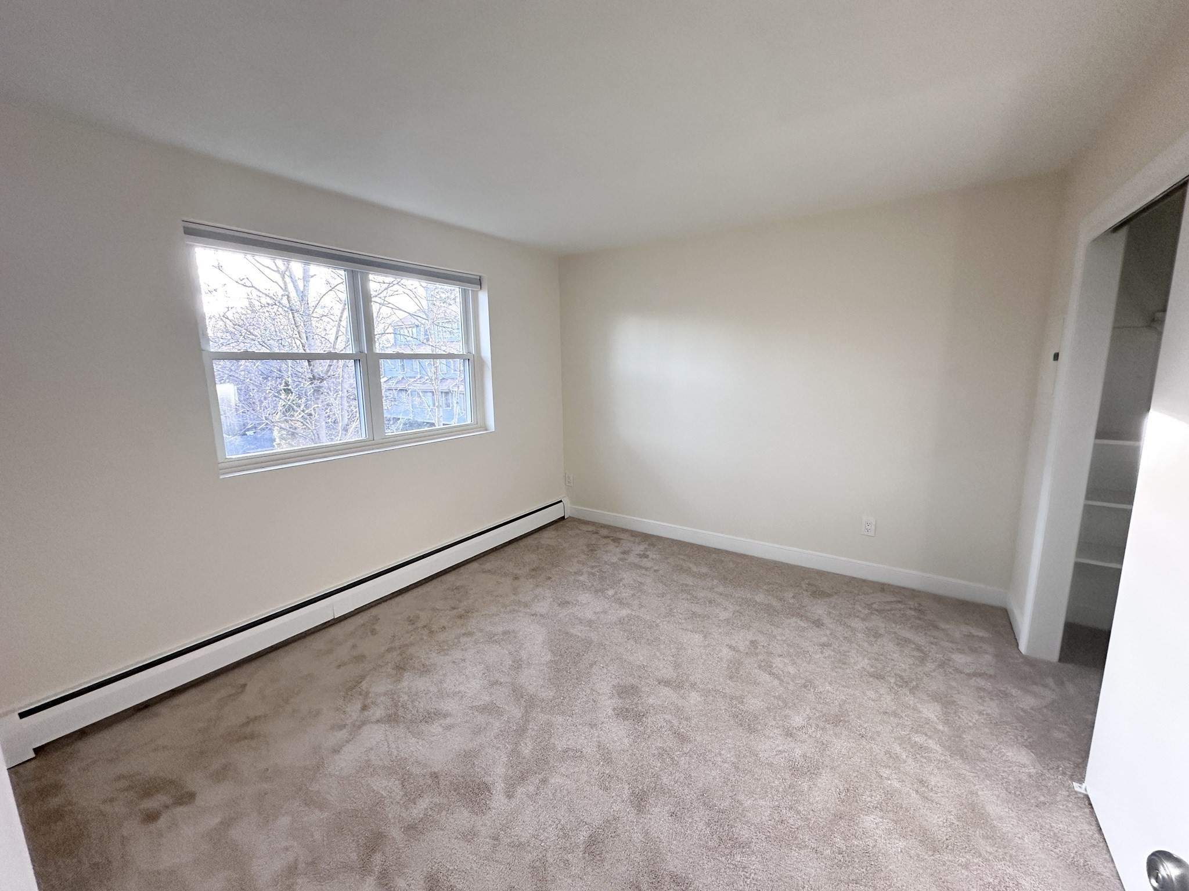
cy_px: 446
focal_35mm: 14
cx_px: 594
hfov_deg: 102.1
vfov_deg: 85.7
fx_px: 481
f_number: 2.2
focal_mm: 2.22
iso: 160
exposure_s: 1/99
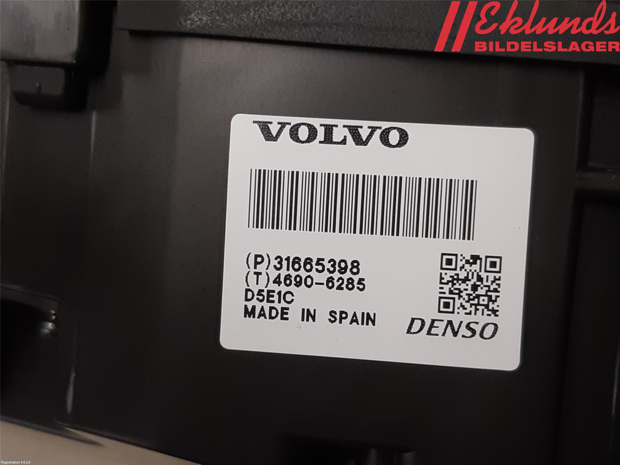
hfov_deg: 67.3
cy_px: 232
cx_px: 310
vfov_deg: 53.1
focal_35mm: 26
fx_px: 466
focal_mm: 3.93
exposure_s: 1/50
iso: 80
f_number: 1.7
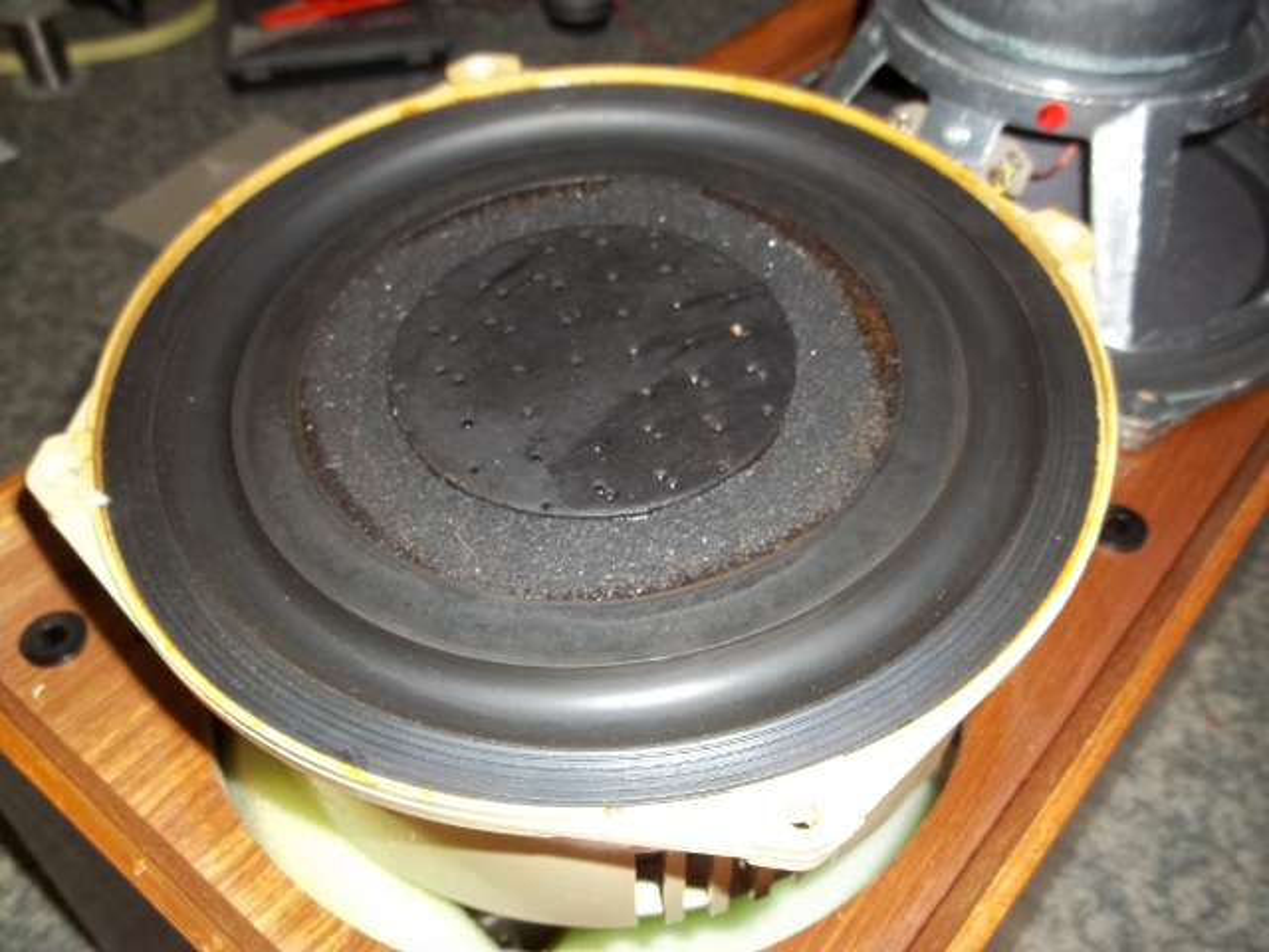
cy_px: 476
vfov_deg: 42.9
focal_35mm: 33
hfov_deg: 55.4
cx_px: 634
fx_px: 1210
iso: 64
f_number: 3.3
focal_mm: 5.9
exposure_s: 1/30
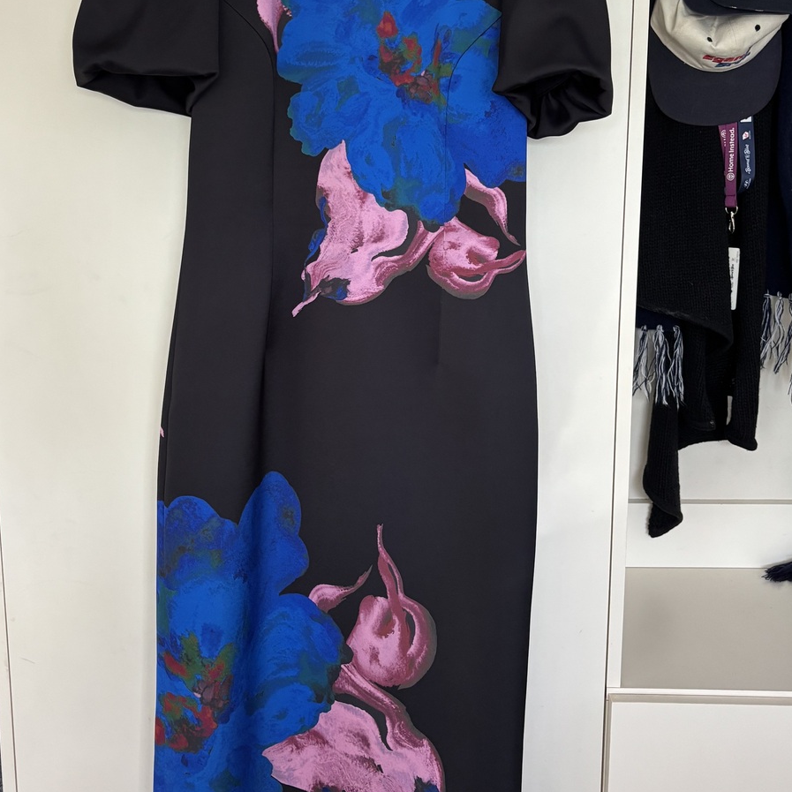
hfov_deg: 40.9
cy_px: 305
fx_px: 1061
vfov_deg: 40.7
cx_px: 357
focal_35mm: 41
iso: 200
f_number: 1.6
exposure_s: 1/60
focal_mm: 5.96
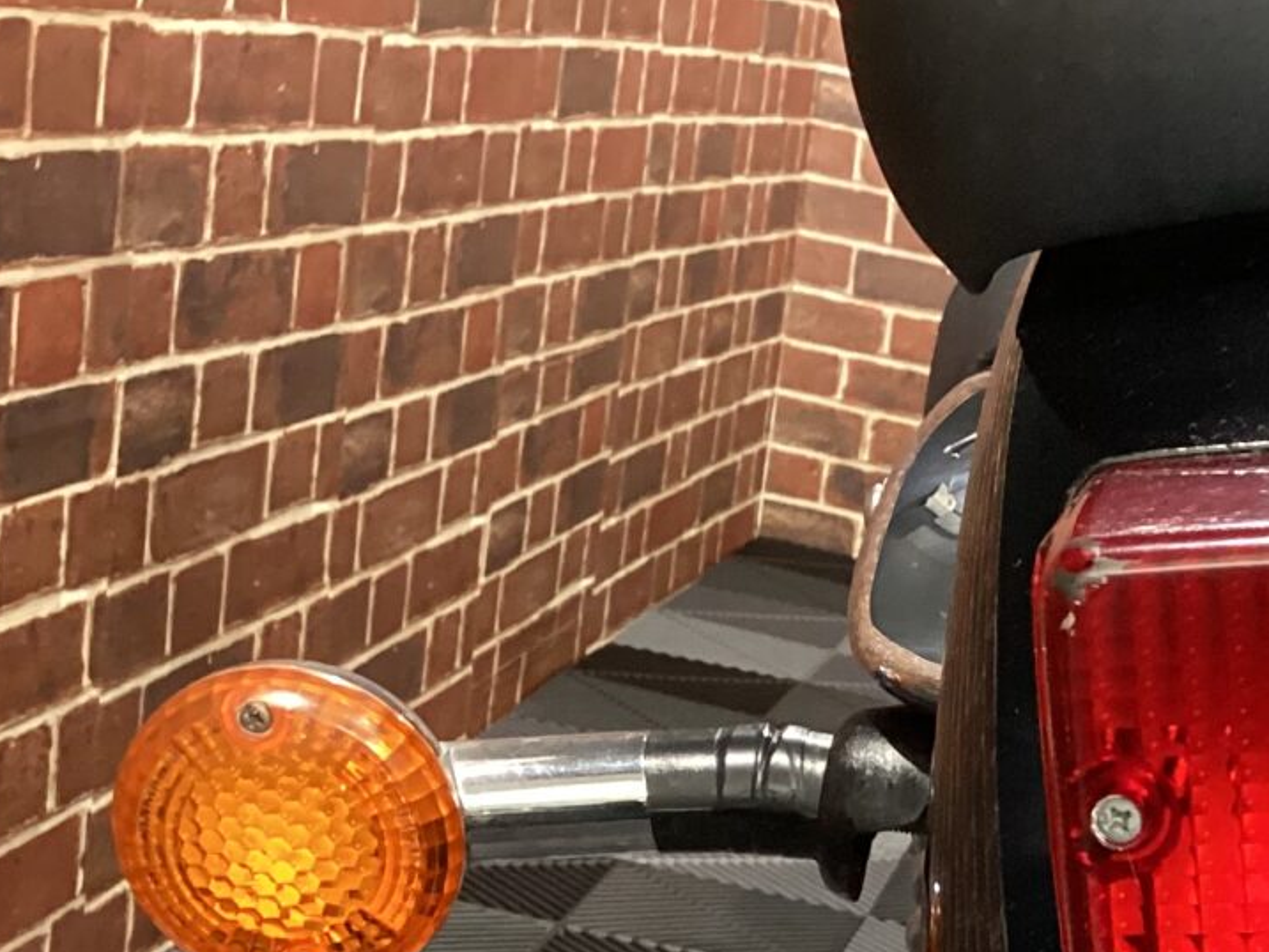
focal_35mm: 83
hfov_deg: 22.3
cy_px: 1271
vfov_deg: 16.7
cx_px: 1368
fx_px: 3043
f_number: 2.4
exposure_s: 1/33
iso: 320
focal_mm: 3.3
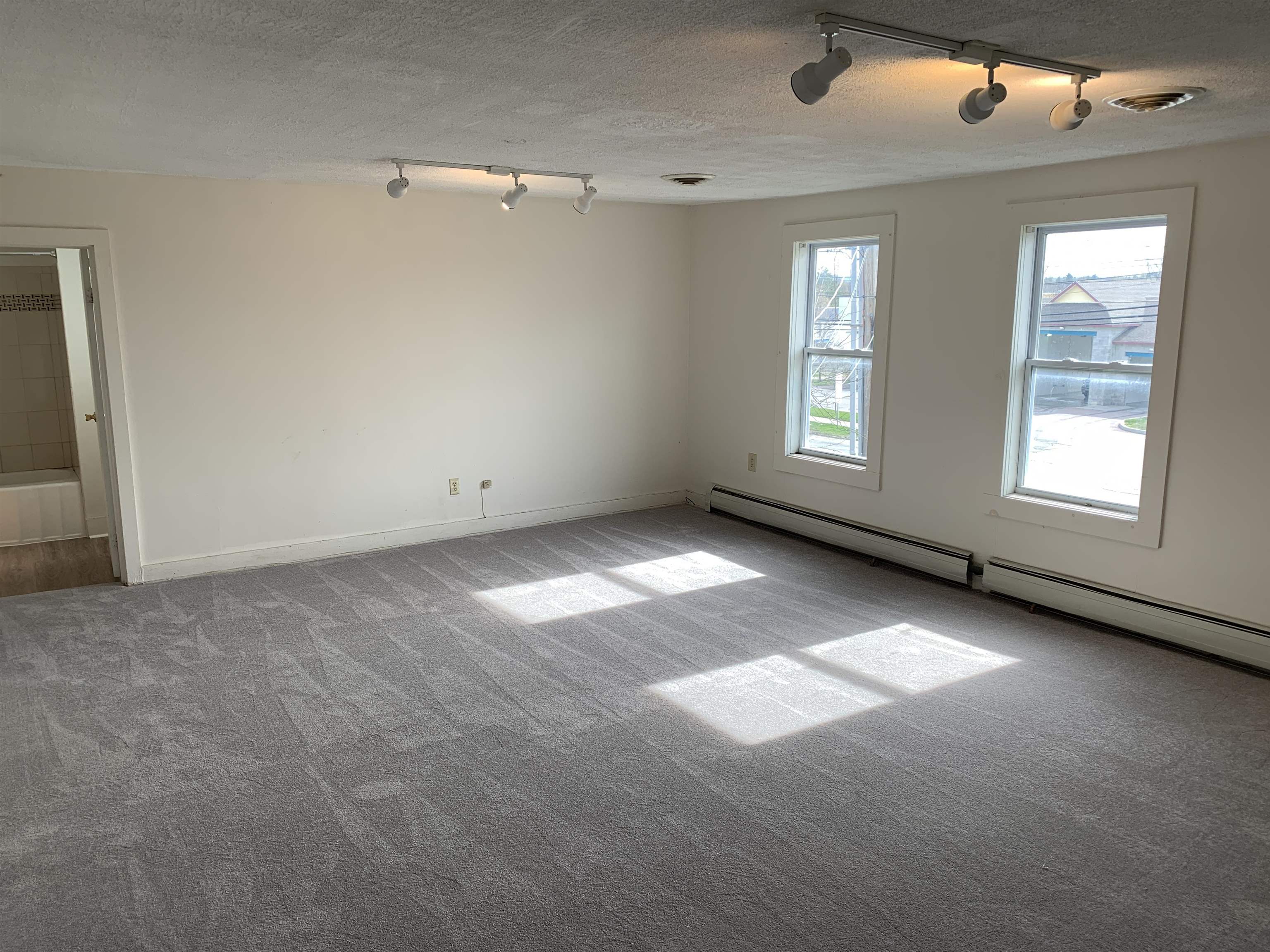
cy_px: 476
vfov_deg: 53.1
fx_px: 954
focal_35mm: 26
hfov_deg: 67.3
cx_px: 635
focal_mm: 4.25
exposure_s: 1/138
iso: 25
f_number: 1.8
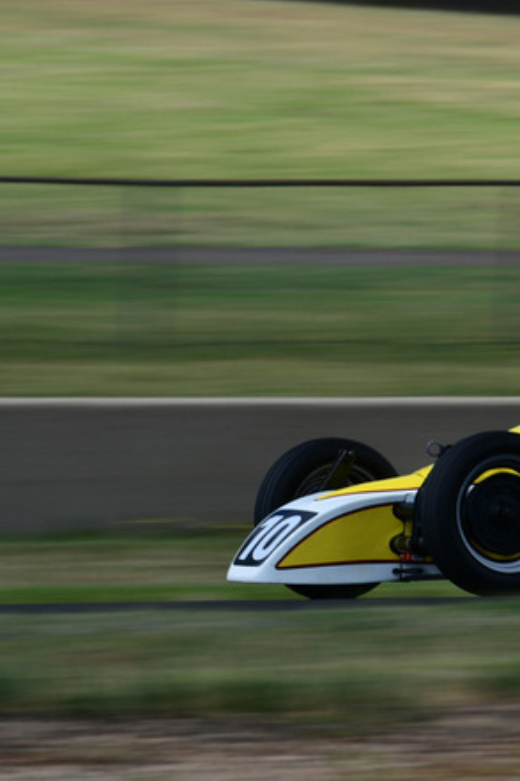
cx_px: 548
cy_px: 313
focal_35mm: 463
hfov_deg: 3.0
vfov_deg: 4.5
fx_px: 10031
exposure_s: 1/125
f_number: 13
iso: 100
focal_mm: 170
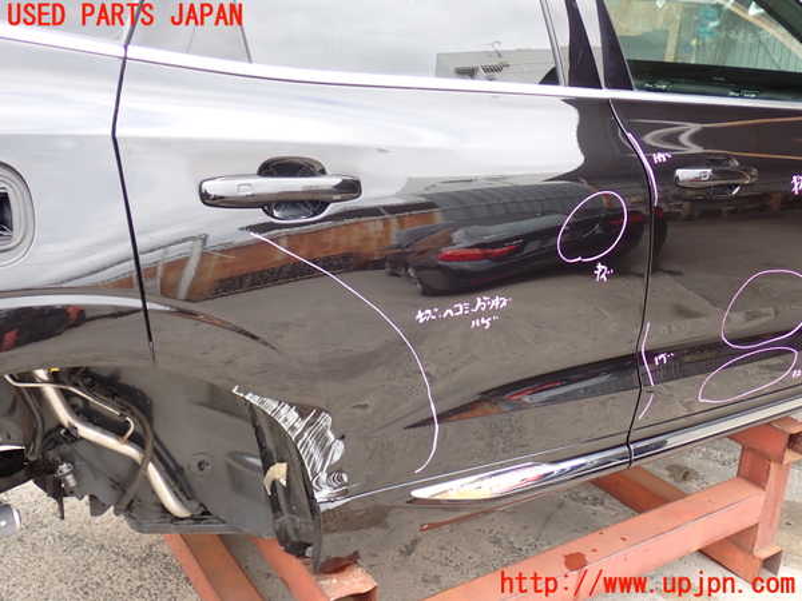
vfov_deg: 39.7
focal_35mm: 36
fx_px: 834
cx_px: 401
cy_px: 300
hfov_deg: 51.4
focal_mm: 6.37
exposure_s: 1/80
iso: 200
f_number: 2.5
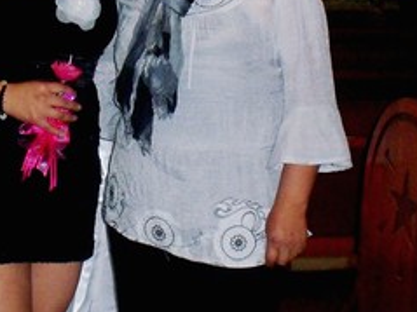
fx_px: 1385
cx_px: 106
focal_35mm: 115
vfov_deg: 12.9
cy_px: 173
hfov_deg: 17.0
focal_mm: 7.7
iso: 400
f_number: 4.1
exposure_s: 1/60
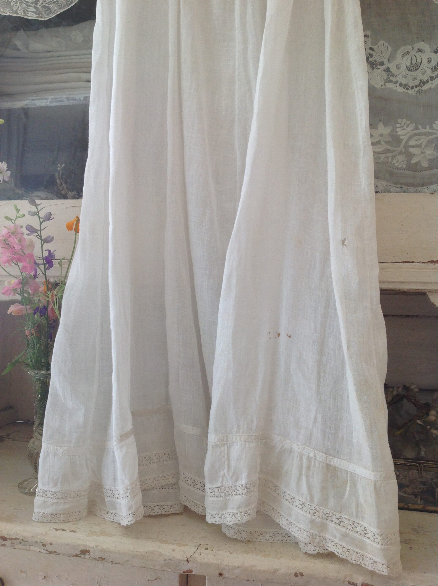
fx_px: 592
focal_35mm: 35
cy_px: 293
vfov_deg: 52.7
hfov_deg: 40.6
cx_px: 219
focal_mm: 4.28
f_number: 2.4
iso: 64
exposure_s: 1/60
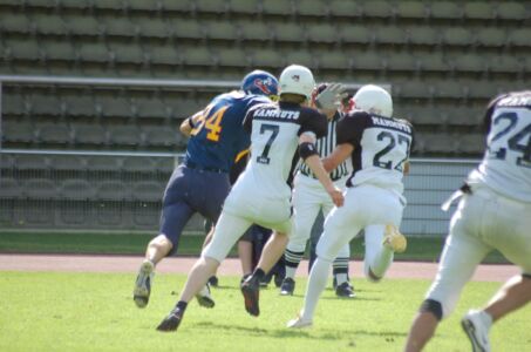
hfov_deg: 4.6
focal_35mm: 450
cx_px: 266
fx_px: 6623
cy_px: 176
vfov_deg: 3.0
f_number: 5.6
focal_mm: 300
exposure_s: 1/800
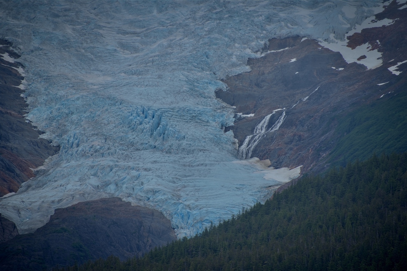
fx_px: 3392
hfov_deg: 6.9
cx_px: 204
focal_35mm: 300
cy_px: 136
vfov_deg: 4.6
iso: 100
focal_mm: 300
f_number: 7.1
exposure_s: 1/640
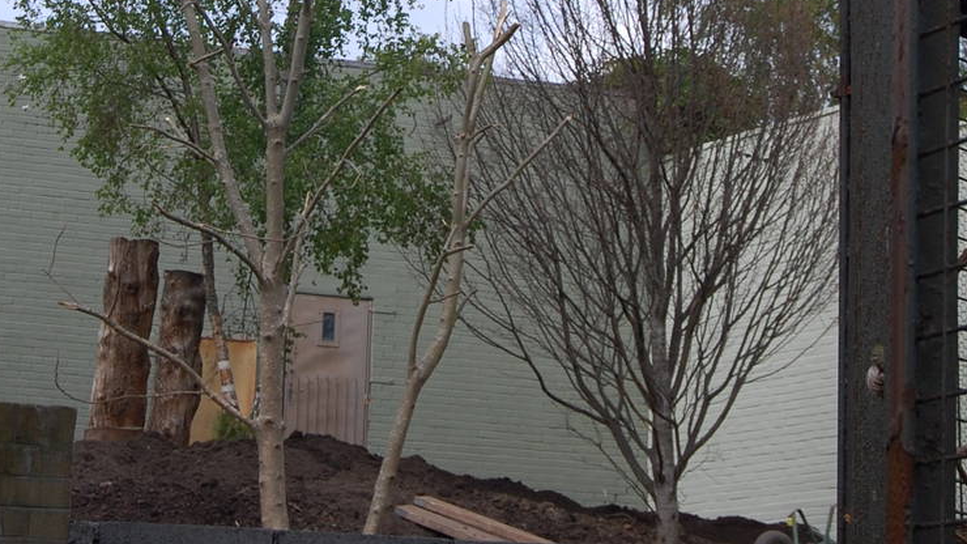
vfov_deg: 9.3
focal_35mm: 129
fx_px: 3307
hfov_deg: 16.6
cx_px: 361
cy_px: -4
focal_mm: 38
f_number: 8
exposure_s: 1/250
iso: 200
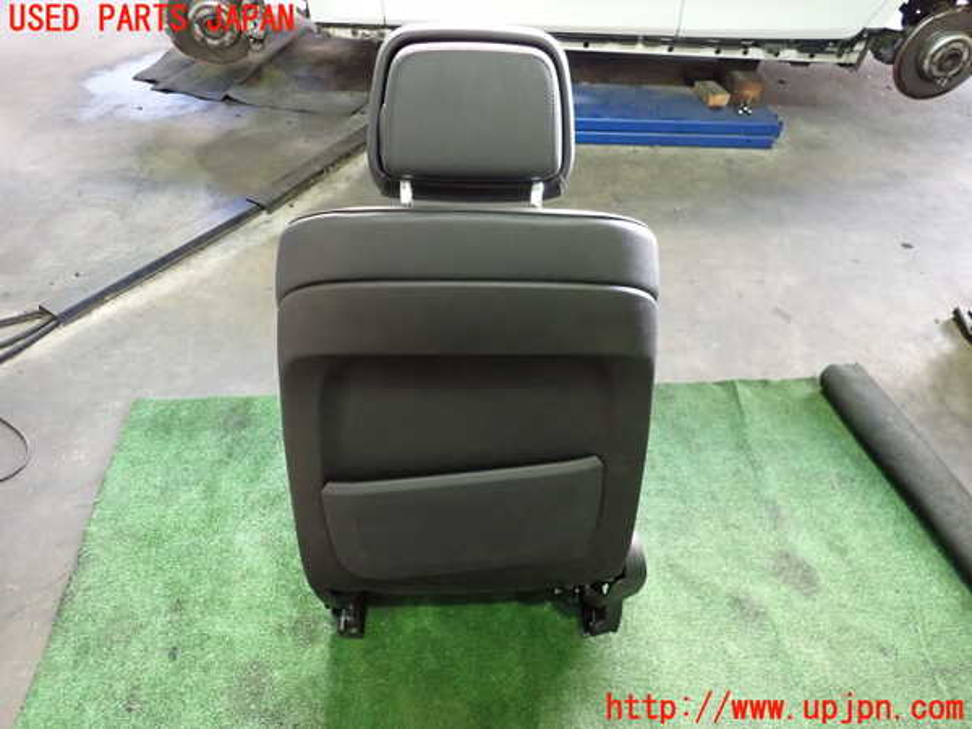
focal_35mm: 25
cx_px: 486
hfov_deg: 69.4
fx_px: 702
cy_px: 364
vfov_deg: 54.9
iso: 800
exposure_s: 1/30
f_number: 2
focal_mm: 4.5
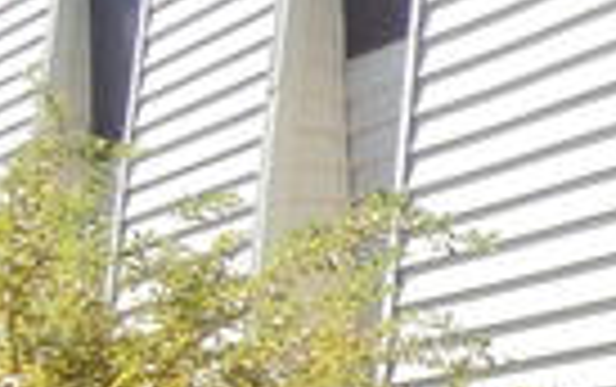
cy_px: 338
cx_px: 1389
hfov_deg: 13.6
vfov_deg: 11.0
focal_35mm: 119
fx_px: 2000
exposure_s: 1/500
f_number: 3
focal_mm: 4.2
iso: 100
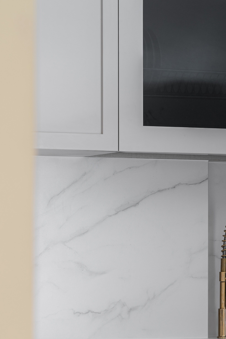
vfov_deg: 11.9
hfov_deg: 8.0
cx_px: 189
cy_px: 305
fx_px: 1612
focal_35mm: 171
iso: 100
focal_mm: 70
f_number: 7.1
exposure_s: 1/1.67
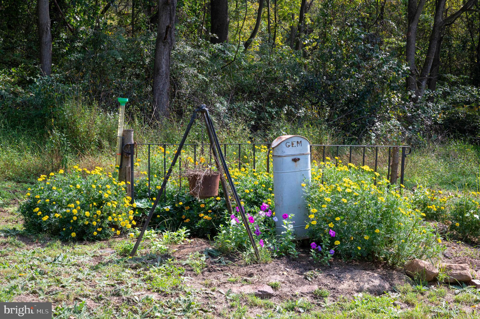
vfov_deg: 22.2
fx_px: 813
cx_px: 240
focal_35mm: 61
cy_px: 160
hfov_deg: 32.9
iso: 1000
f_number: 11
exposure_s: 1/500
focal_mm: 61
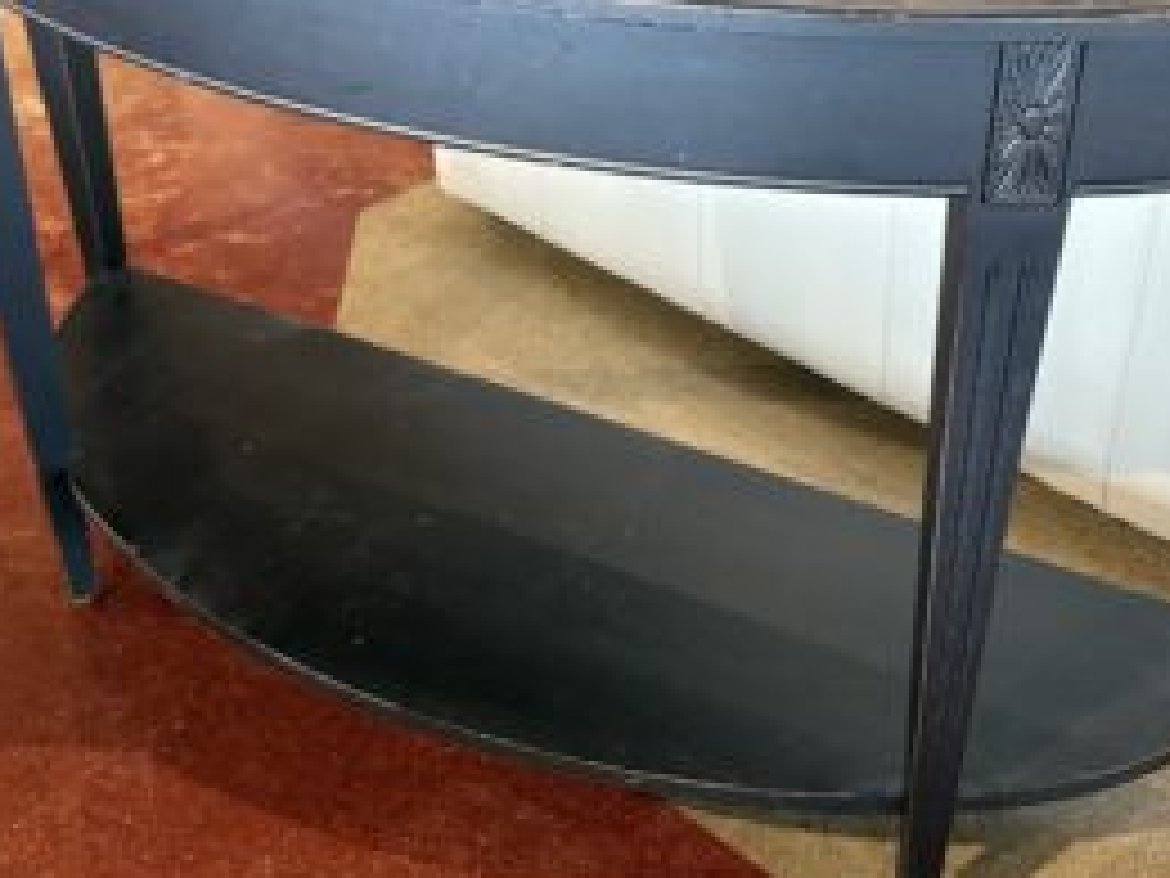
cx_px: 670
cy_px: 335
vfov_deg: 29.0
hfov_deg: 38.1
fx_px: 1690
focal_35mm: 50
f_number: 1.6
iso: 250
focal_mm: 5.96
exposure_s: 1/60
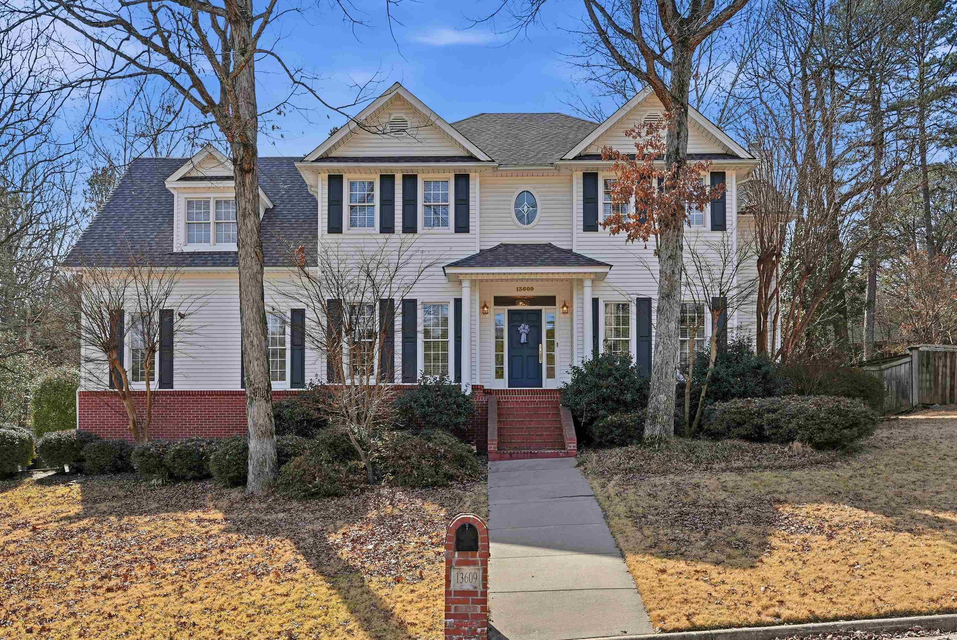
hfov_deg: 60.2
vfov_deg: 42.4
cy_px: 320
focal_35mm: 31
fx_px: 825
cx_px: 478
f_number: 9
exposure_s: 1/1250
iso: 250
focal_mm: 31
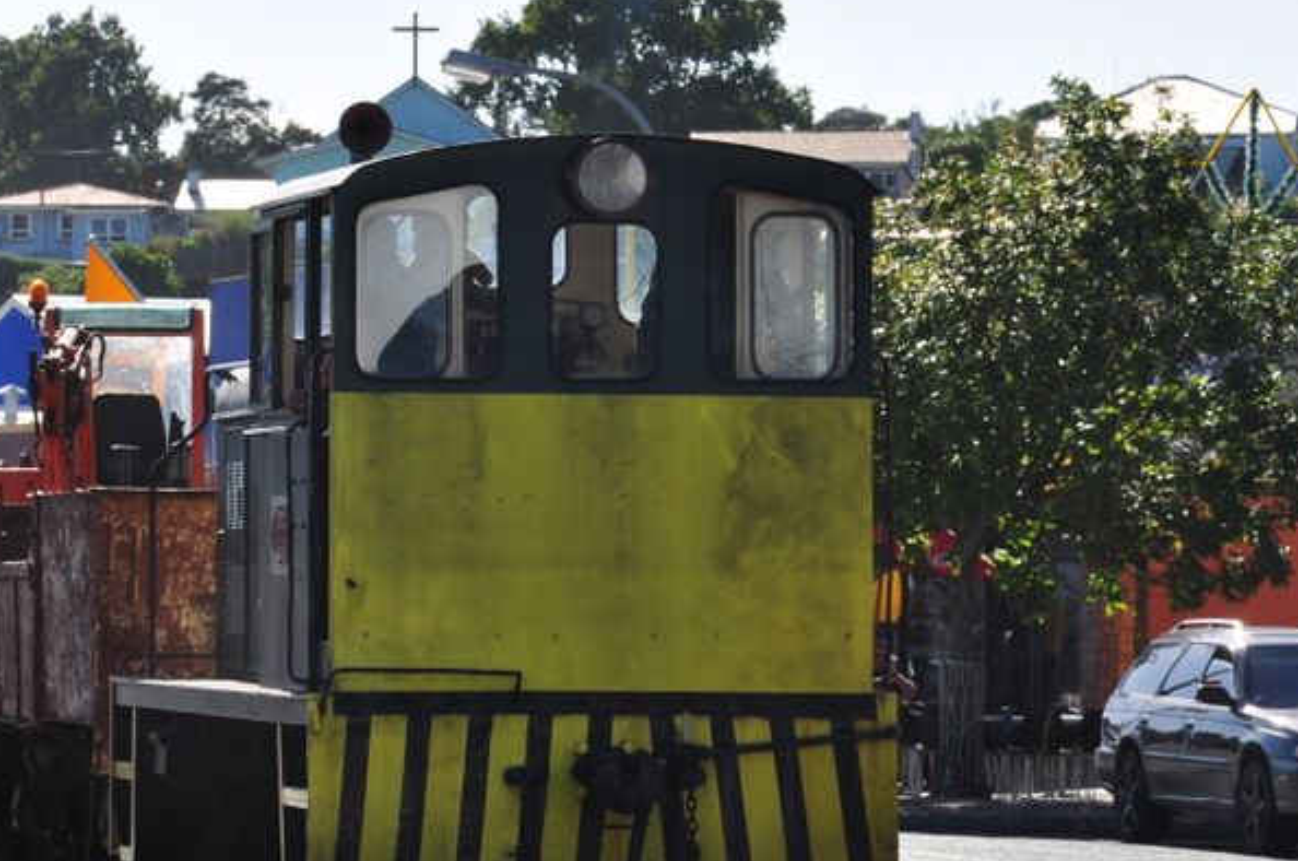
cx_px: 264
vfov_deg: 6.2
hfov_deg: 9.4
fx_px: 7914
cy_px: 380
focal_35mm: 220
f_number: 10
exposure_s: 1/320
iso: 200
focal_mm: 85
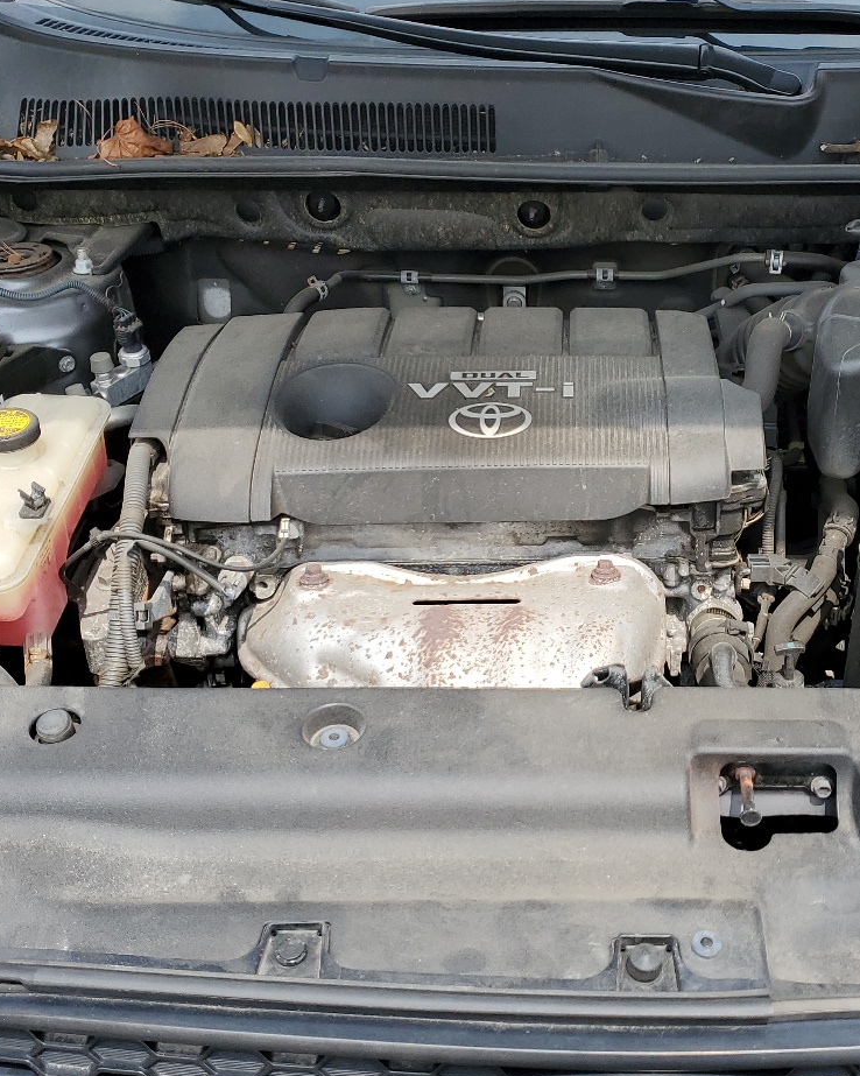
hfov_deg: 33.6
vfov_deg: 42.0
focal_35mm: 44
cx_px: 626
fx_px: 1400
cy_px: 502
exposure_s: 1/1667
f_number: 1.5
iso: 50
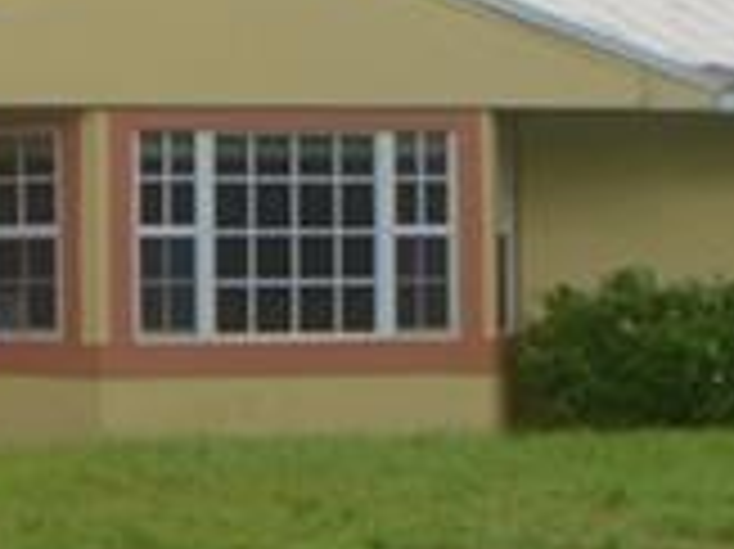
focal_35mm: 199
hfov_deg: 9.6
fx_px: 4217
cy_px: 178
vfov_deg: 7.5
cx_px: -491
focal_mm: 22
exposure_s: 1/500
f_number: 4
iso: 100
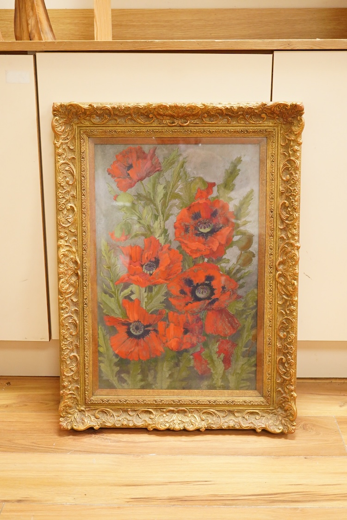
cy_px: 260
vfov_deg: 43.6
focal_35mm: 45
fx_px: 651
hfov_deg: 29.9
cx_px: 174
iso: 2500
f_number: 3.5
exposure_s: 1/125
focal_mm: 30
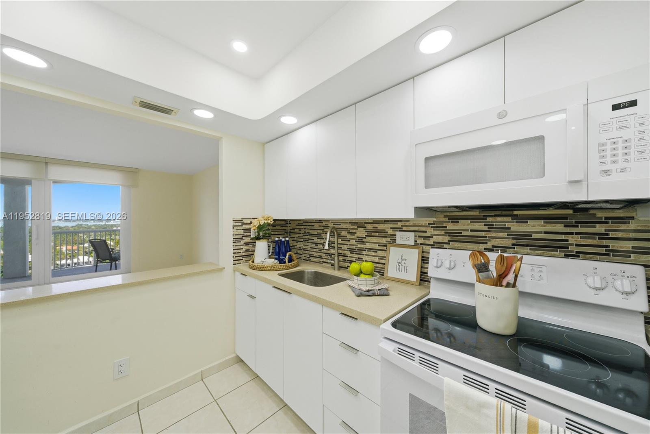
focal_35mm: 12
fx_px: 217
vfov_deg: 90.0
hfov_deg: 112.6
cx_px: 325
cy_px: 217
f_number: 8
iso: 320
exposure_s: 1/640
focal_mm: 12
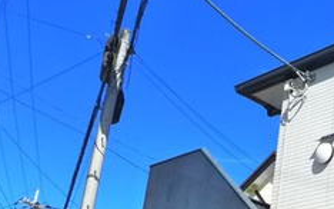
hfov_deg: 23.3
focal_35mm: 76
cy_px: 234
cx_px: 460
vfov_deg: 16.6
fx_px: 691
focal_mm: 5.1
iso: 400
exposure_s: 1/800
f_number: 4
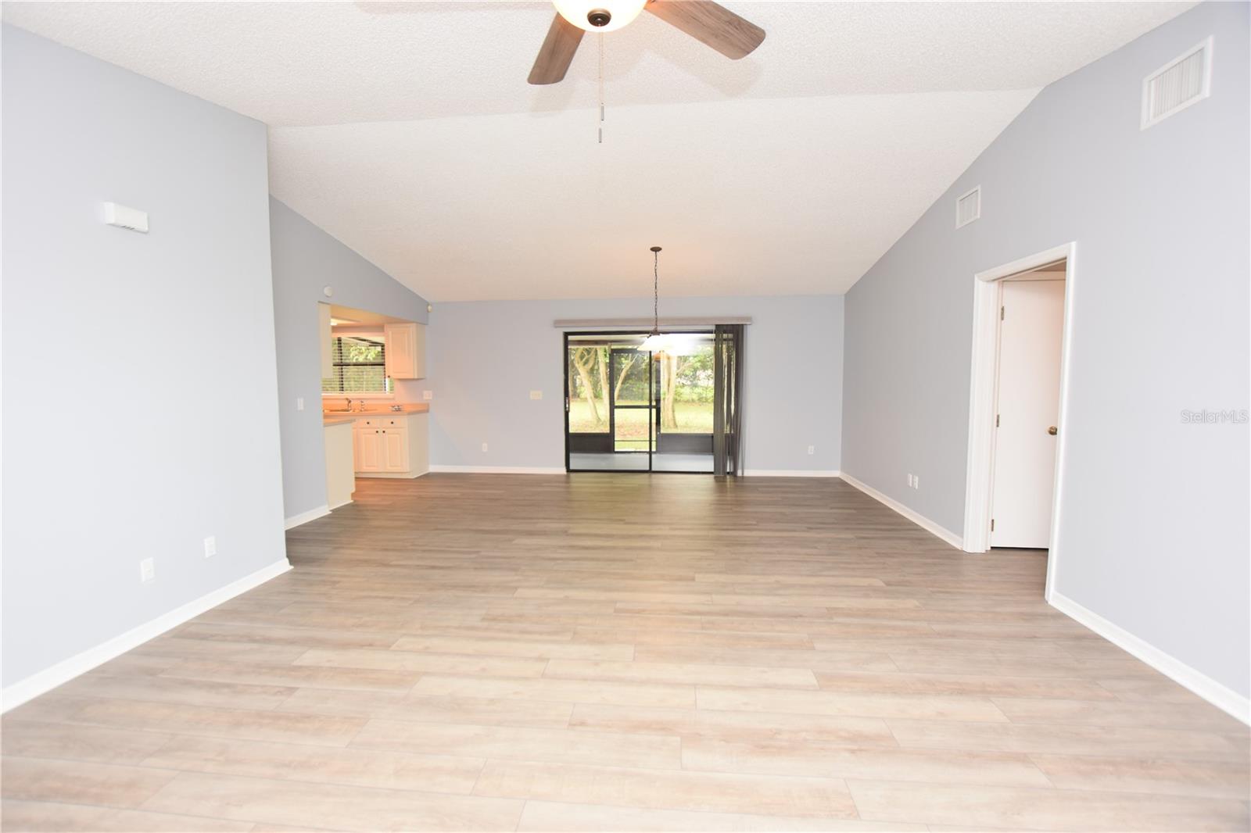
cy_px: 416
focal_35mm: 15
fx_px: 521
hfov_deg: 100.4
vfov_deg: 77.3
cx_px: 626
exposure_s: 1/60
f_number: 4
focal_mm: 10
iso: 360
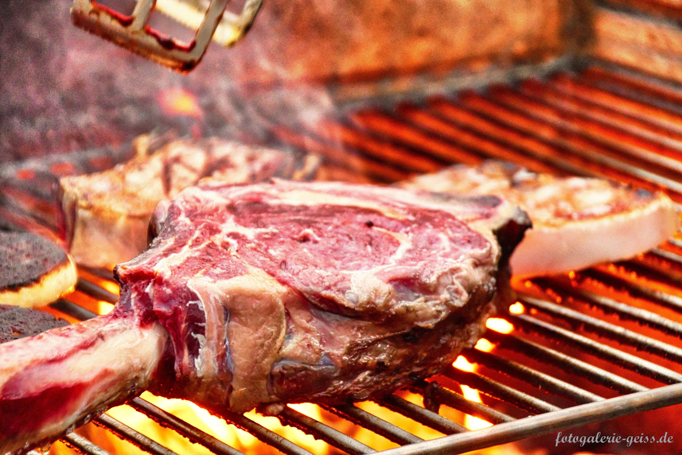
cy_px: 228
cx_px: 341
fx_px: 3410
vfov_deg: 7.6
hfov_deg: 11.4
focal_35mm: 180
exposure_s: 1/125
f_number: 6
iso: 2000
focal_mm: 120
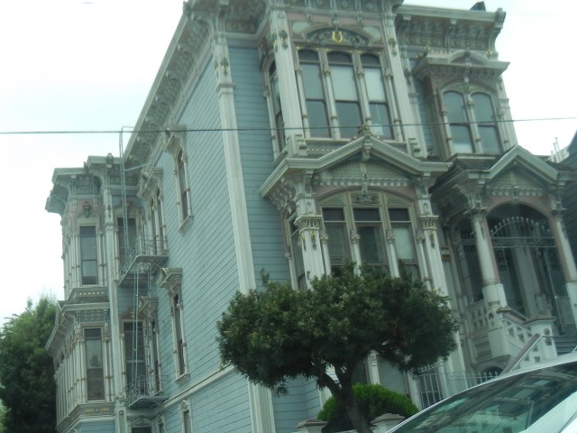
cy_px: 260
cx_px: 172
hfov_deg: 39.0
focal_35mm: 48
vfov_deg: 30.2
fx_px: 800
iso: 160
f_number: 3.5
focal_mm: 5.4
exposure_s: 1/868
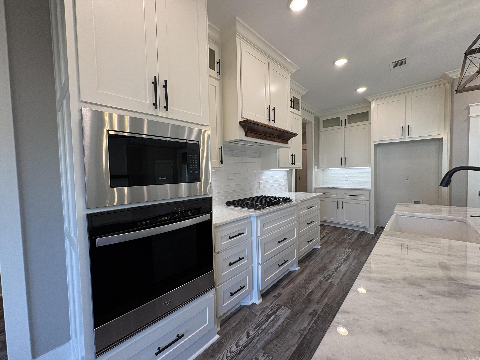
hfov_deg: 102.1
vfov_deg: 85.7
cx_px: 240
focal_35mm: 14
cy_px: 180
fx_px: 194
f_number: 2.2
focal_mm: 2.22
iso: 100
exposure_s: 1/120
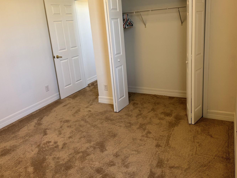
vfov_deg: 48.0
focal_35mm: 29
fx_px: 199
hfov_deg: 61.6
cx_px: 125
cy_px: 73
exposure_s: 1/120
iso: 100
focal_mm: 6.76
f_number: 1.78
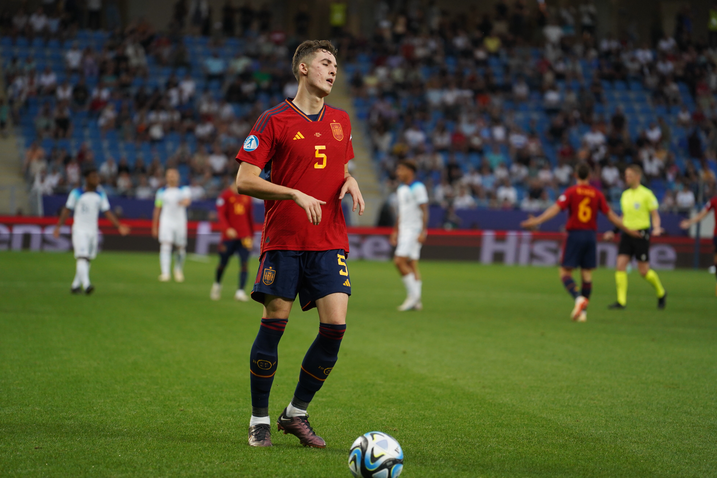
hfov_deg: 10.3
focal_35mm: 200
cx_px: 358
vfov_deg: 6.9
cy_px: 239
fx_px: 3983
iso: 2000
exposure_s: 1/1000
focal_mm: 200
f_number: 4
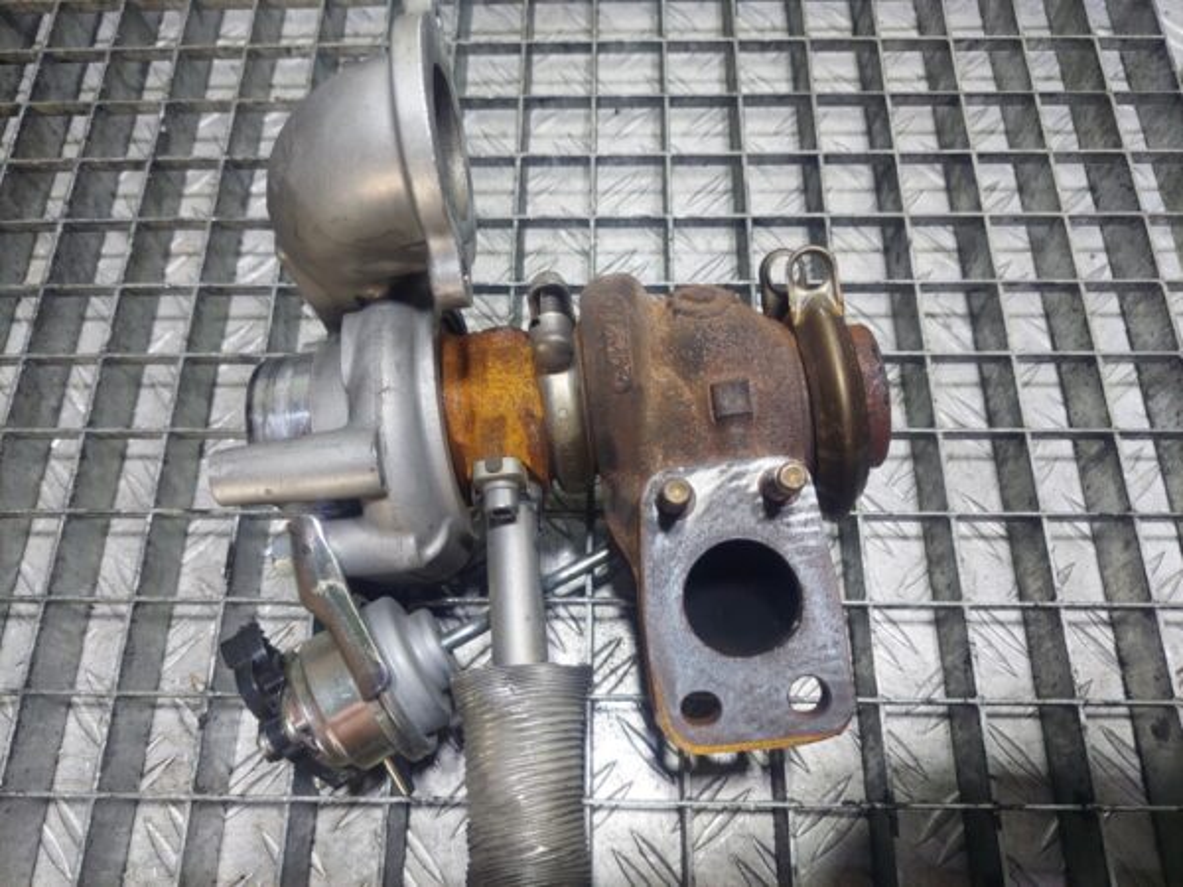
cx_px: 592
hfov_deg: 69.4
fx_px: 854
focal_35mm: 25
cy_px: 444
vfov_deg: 54.9
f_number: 1.8
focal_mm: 5.23
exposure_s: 1/50
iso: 160
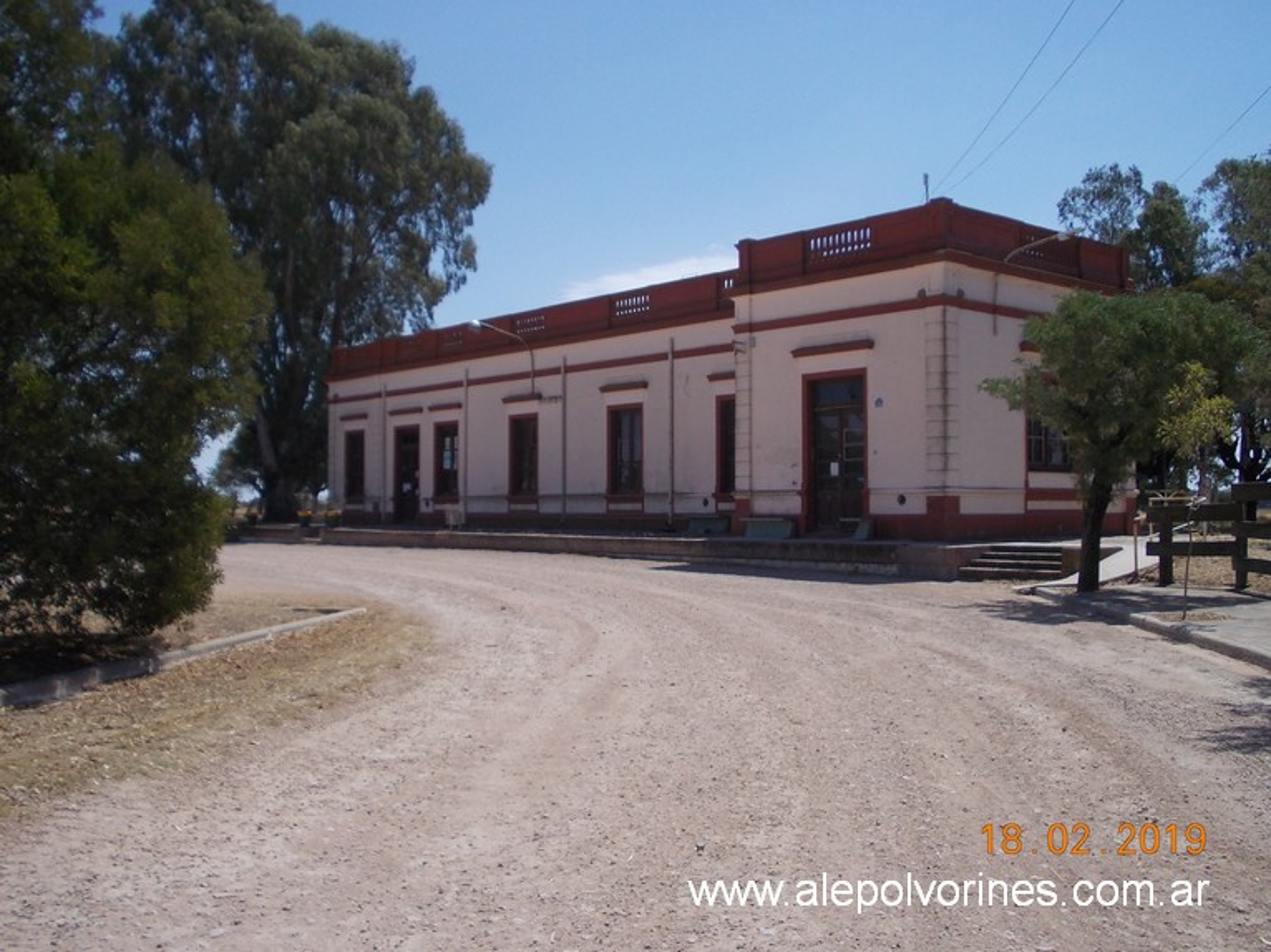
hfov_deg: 49.0
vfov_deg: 37.7
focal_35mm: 38
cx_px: 636
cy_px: 476
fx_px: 1395
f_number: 6.2
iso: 80
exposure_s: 1/500
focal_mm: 5.3
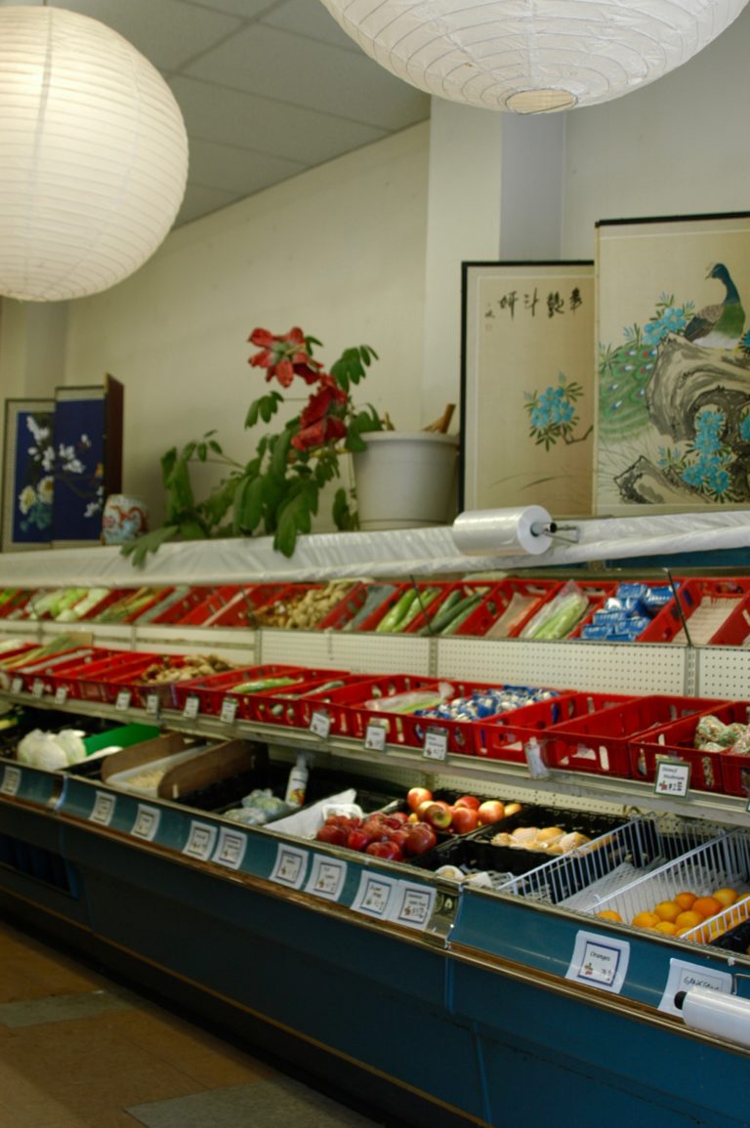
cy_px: 564
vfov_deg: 46.4
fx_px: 1315
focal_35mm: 42
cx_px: 375
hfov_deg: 31.8
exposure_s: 1/80
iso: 400
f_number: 4
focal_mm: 28
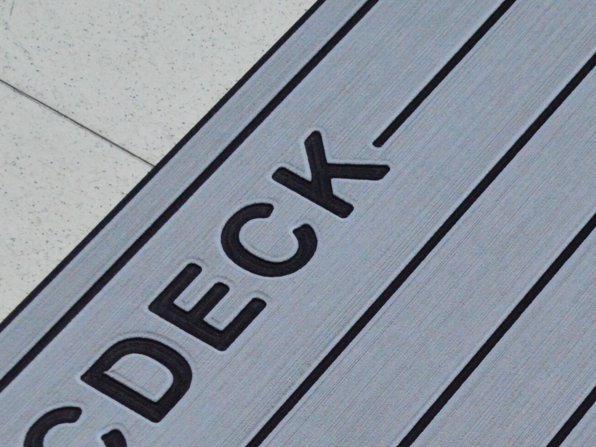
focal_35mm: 207
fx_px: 3565
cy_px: 304
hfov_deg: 9.6
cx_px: 351
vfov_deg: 7.2
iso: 2200
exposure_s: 1/100
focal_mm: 62
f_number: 5
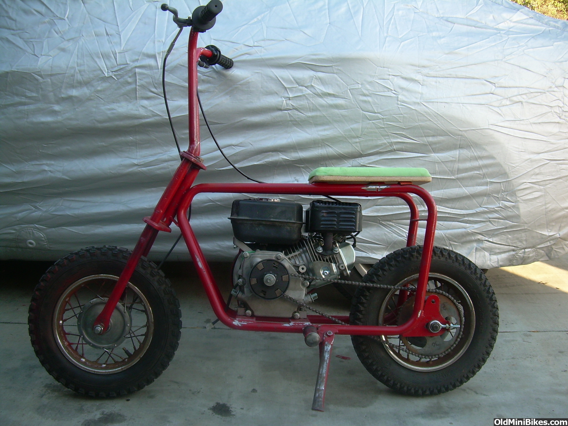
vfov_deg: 37.7
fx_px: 624
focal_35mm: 38
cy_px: 213
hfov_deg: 49.0
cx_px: 284
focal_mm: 6.3
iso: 50
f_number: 2.8
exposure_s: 1/92.5
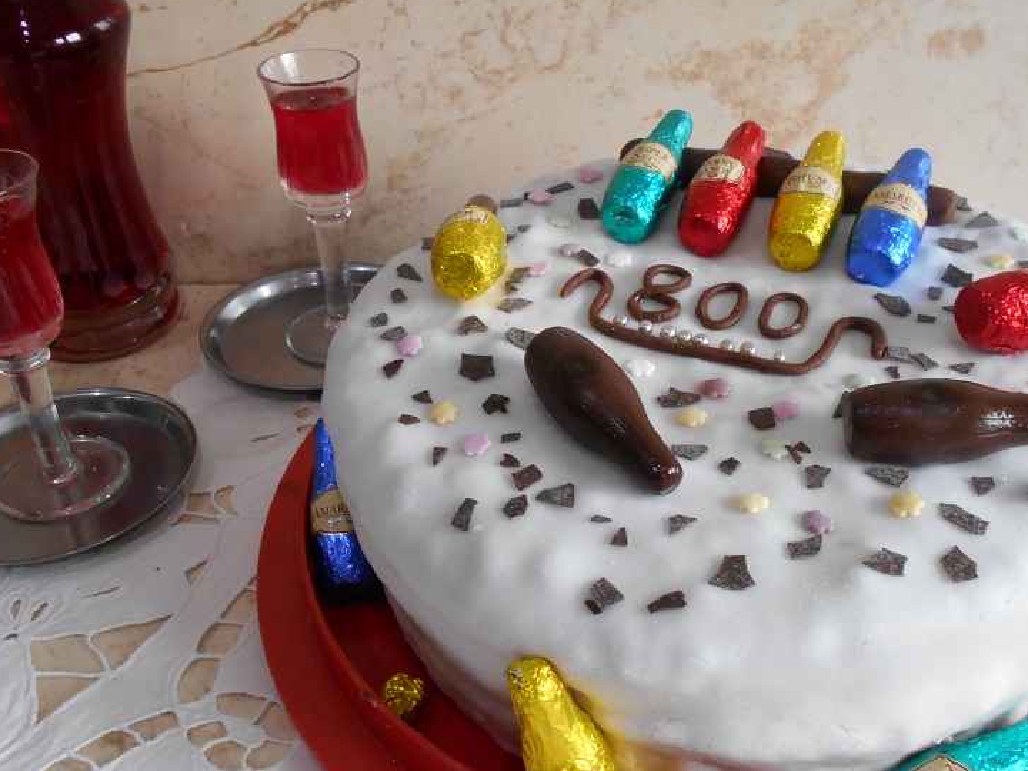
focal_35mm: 37
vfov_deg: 38.7
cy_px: 394
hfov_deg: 50.0
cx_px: 580
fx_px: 1099
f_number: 3.2
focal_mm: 4.6
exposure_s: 1/30
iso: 220
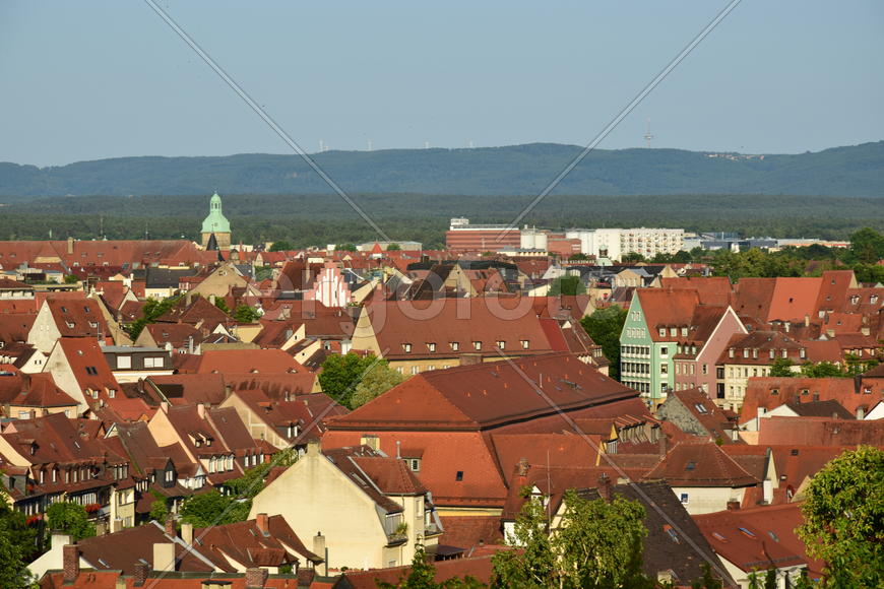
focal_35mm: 158
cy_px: 294
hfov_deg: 13.0
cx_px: 442
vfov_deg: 8.7
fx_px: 3867
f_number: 10
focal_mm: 105
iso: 100
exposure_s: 1/160
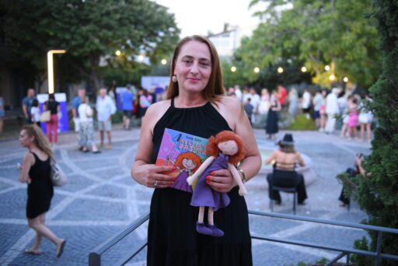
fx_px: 420
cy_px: 133
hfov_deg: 50.7
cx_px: 199
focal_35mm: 38
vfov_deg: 35.1
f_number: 2.8
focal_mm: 38
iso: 3200
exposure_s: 1/200
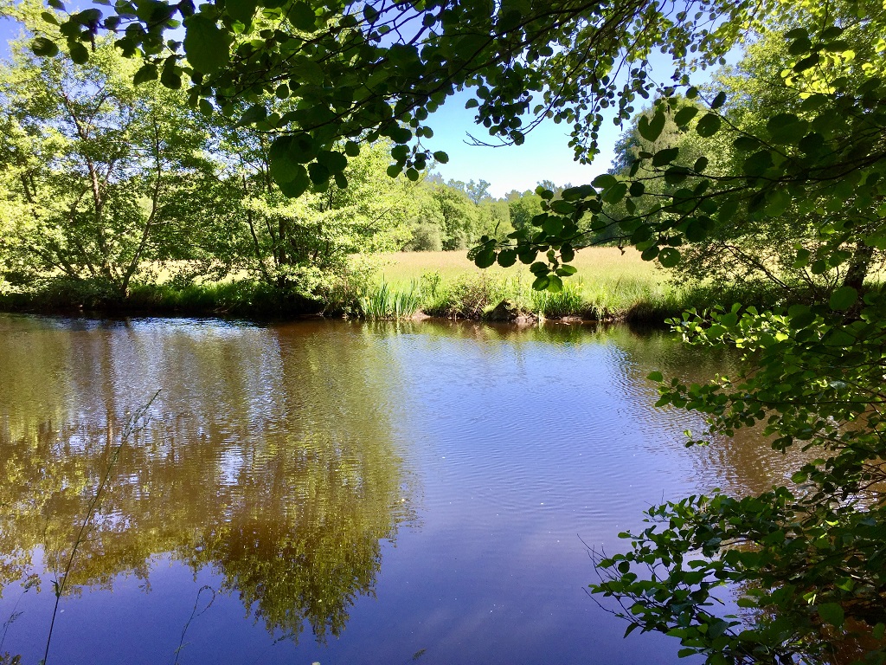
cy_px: 332
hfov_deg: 61.7
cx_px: 443
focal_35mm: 29
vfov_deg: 48.2
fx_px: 742
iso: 32
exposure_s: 1/590
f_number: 2.2
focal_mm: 4.15
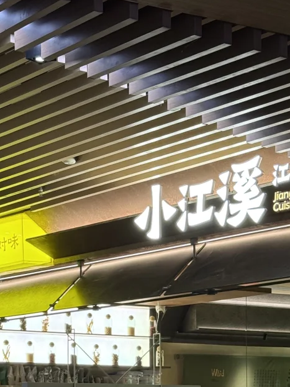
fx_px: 1240
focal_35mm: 111
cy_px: 430
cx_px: 206
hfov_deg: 13.3
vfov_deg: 17.1
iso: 160
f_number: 1.78
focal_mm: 6.76
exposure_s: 1/51
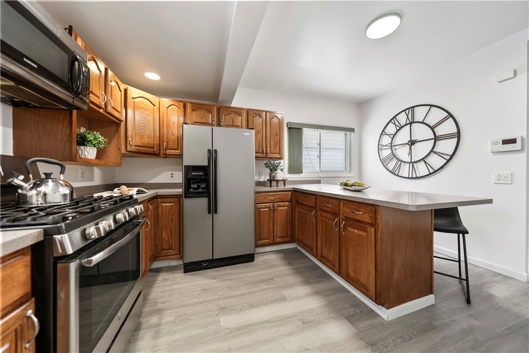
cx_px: 264
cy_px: 176
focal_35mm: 12
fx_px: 176
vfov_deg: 90.0
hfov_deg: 112.6
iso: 125
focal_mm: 12
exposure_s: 1/13
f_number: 2.8
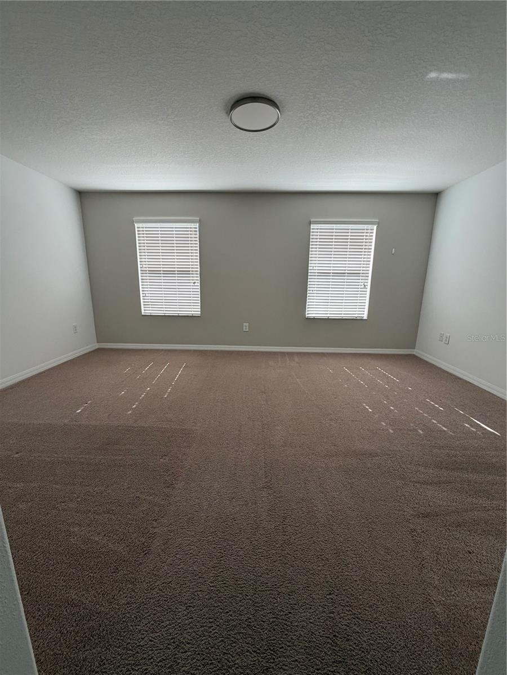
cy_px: 338
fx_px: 273
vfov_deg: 102.1
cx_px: 254
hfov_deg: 85.7
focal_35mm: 14
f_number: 2.2
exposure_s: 1/121
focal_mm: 2.22
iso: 160
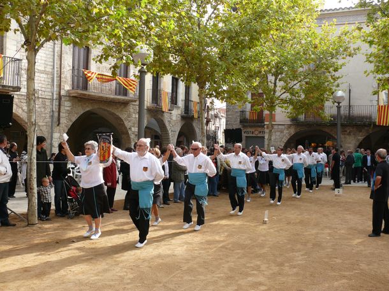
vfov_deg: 40.7
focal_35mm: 35
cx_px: 194
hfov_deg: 52.6
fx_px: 393
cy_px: 146
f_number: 4
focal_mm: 7.4
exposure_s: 1/160
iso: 100
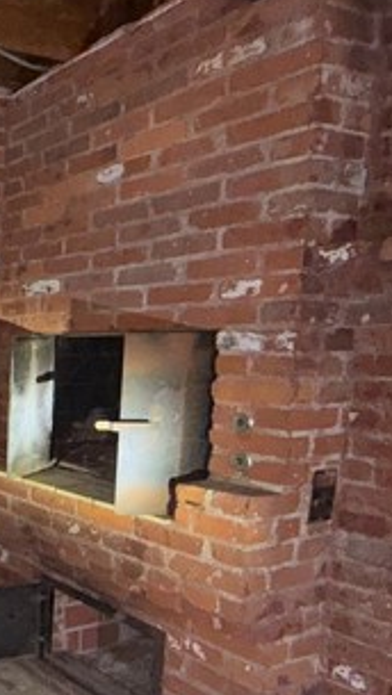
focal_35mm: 32
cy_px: 406
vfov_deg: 60.6
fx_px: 590
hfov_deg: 25.8
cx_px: -214
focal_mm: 2.22
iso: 250
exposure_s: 1/31
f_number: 2.2
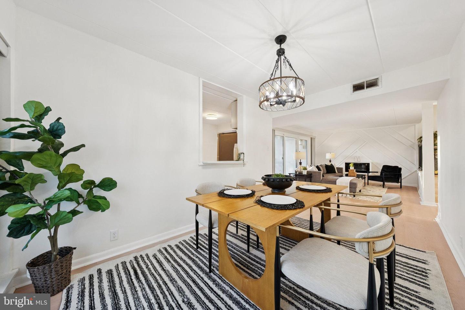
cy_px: 155
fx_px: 155
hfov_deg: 112.6
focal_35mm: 12
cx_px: 232
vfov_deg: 90.0
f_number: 7.1
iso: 640
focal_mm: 12
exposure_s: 1/60
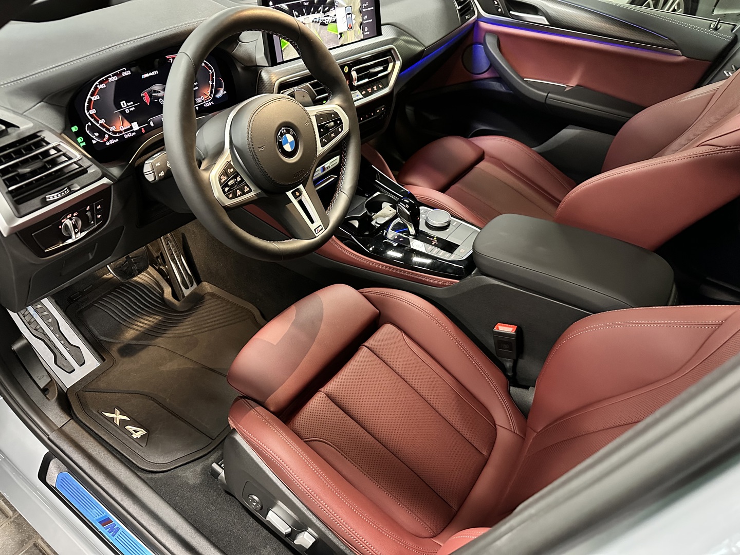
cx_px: 370
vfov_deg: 56.8
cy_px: 278
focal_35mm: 24
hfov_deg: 71.6
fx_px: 513
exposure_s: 1/35
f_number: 1.78
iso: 1000
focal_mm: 6.86
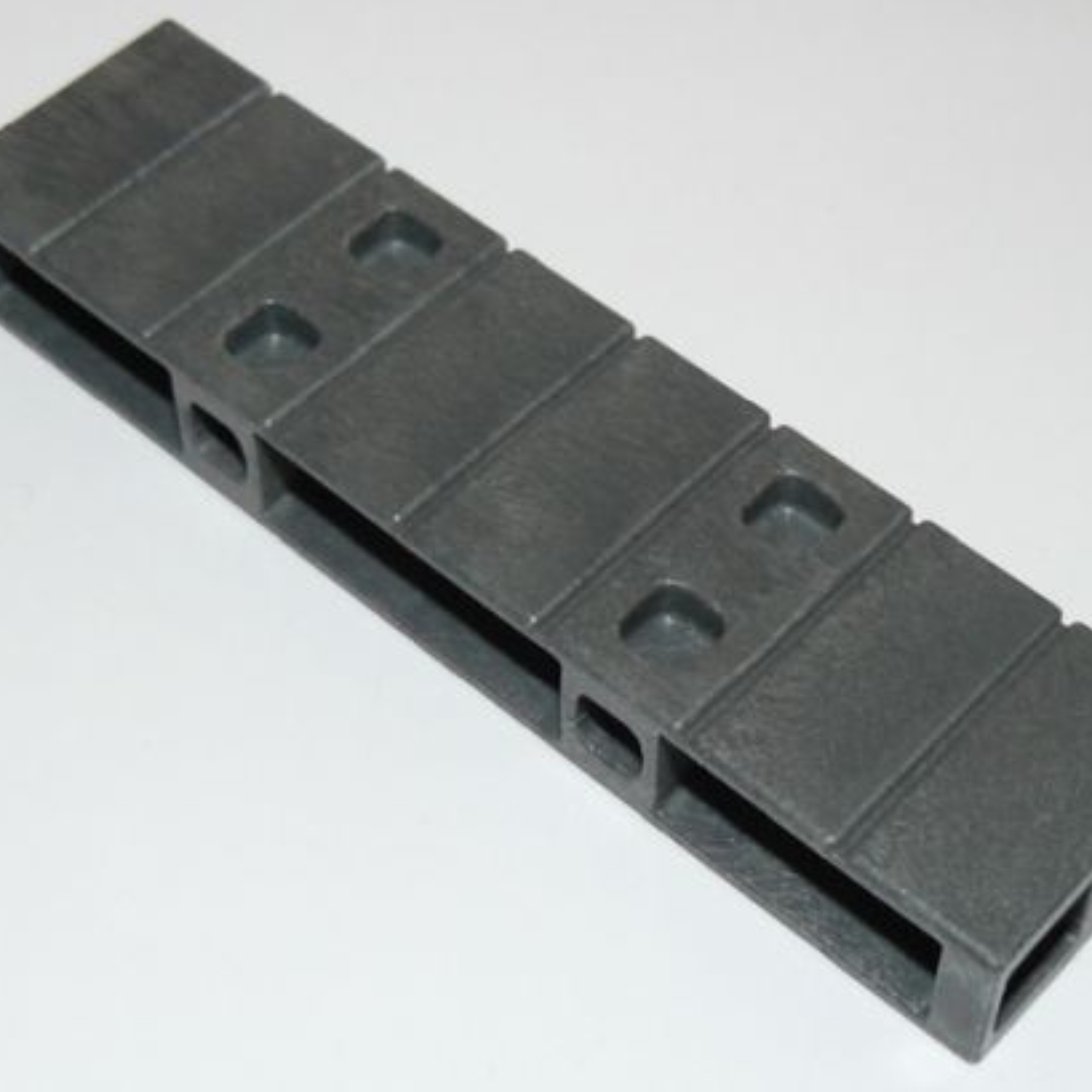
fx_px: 2677
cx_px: 593
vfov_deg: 23.1
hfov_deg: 23.1
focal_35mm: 75
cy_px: 543
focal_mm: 7
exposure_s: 1/30
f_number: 2.8
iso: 100
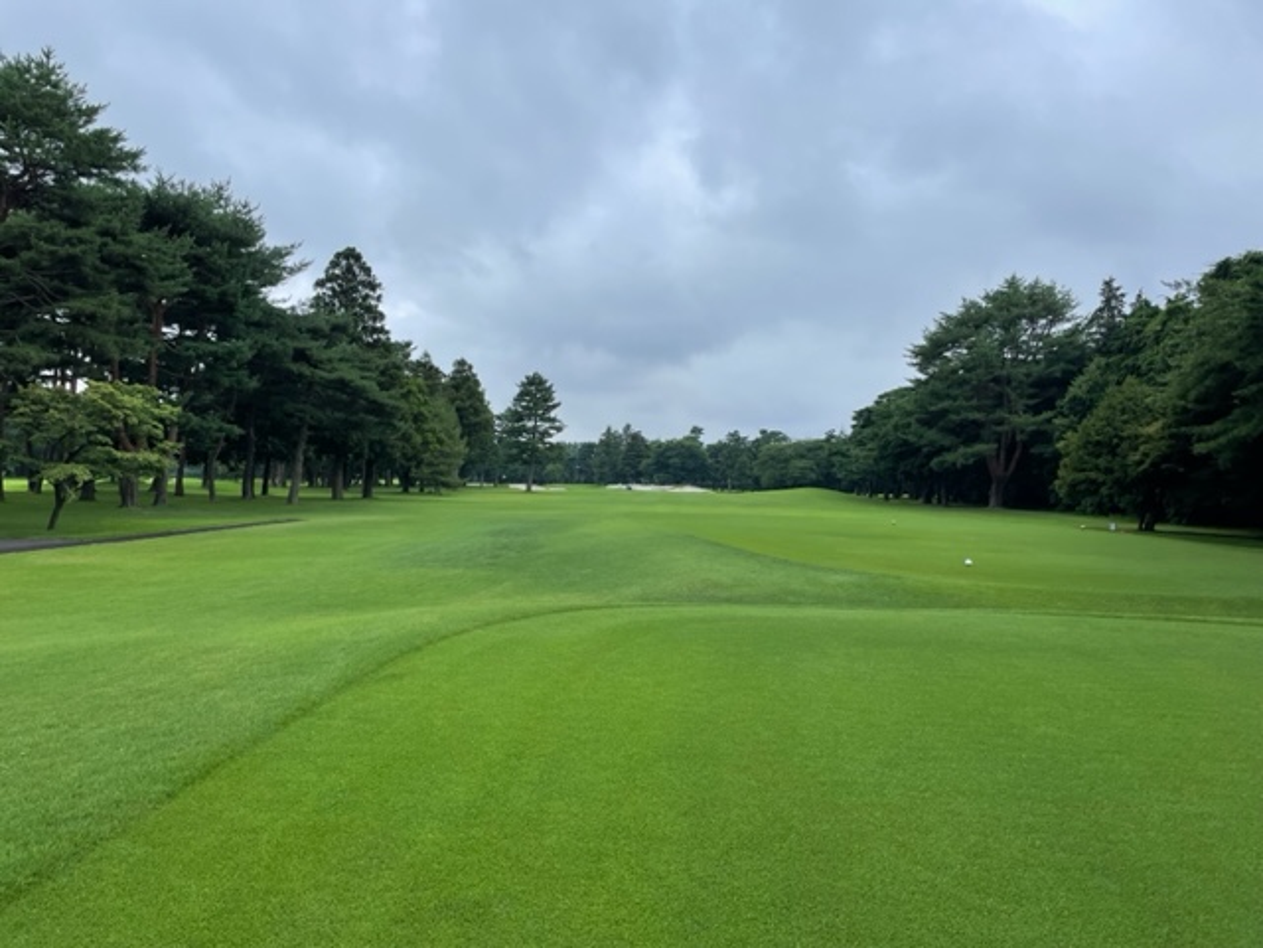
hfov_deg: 67.3
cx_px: 632
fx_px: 949
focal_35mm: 26
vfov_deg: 53.1
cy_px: 474
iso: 32
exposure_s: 1/711
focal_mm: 4.2
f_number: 1.6
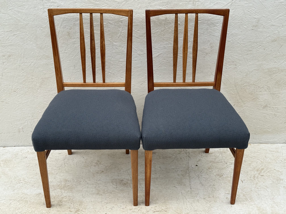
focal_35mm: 48
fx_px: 397
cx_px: 143
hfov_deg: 39.7
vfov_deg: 30.3
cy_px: 107
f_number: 1.78
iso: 64
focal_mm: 6.76
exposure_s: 1/390
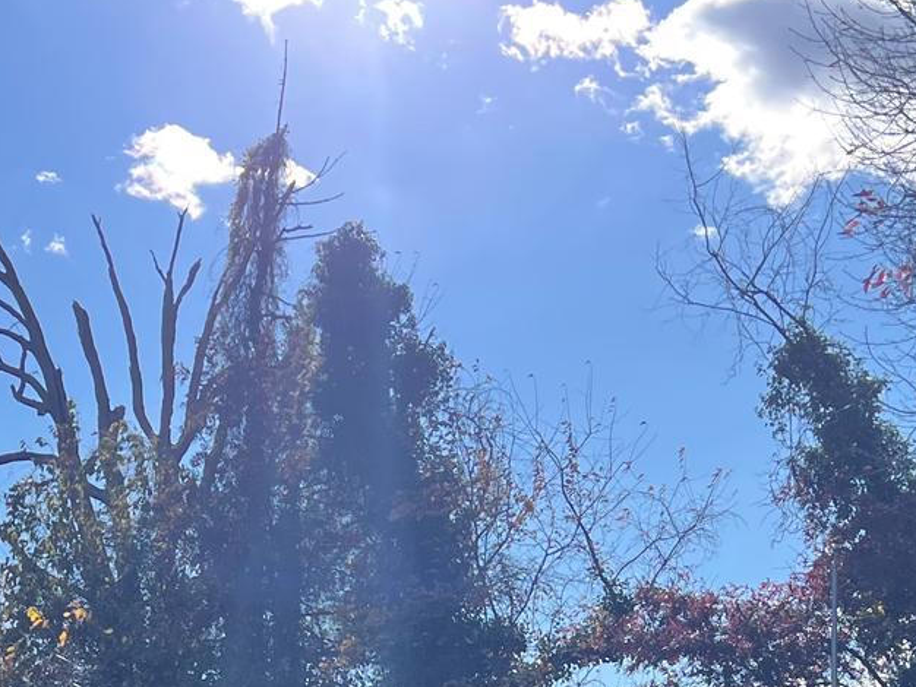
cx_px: 392
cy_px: 1022
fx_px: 2250
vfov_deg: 16.0
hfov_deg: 23.0
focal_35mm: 85
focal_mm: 5.7
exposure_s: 1/3460
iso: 50
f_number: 1.5
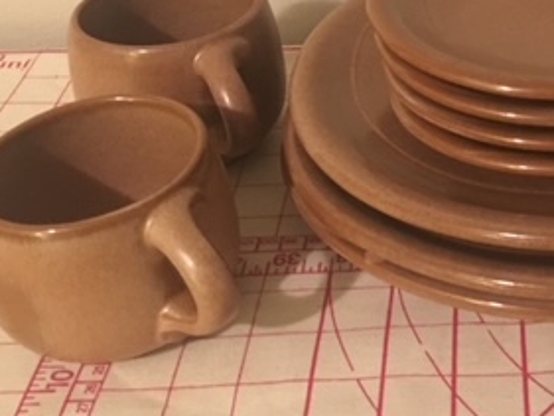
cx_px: 560
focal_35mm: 66
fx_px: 1057
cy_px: 75
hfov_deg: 27.6
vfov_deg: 21.9
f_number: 2.2
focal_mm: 4.15
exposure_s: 1/4
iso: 100
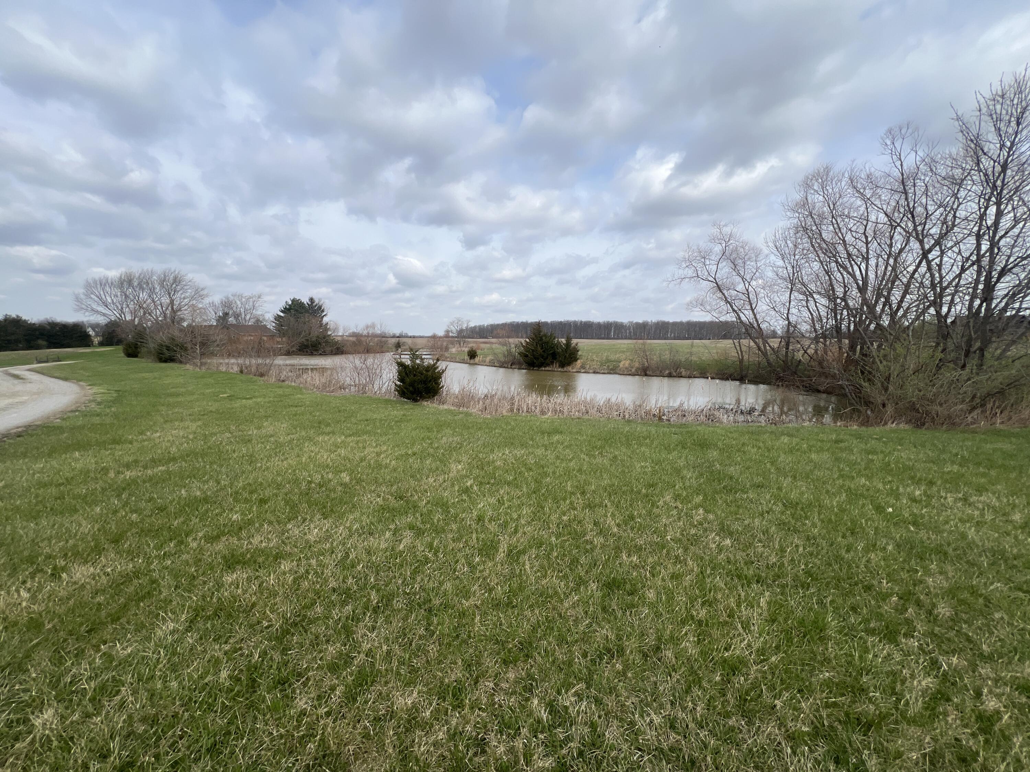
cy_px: 386
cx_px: 515
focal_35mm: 13
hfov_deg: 106.2
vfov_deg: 89.9
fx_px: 387
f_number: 1.8
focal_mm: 1.57
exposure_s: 1/1672
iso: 32
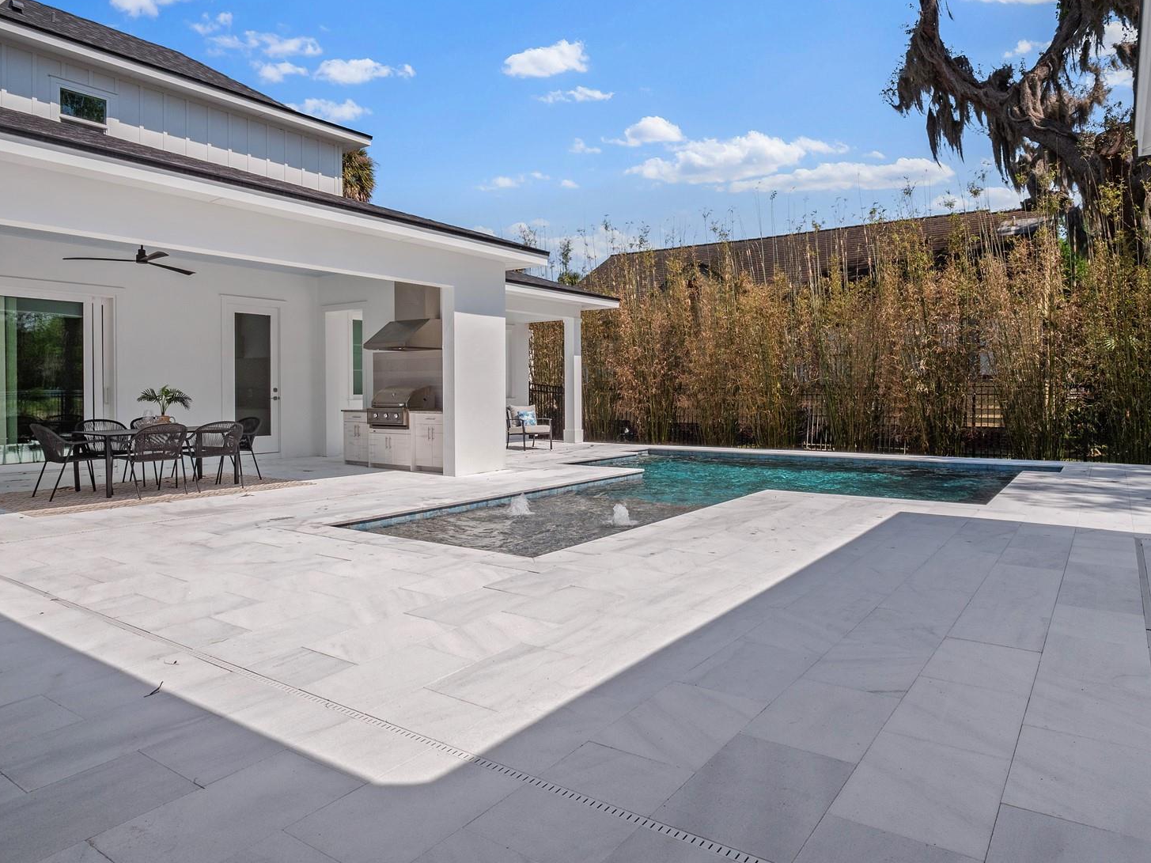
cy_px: 401
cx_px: 600
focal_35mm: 22
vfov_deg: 61.0
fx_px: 731
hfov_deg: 76.4
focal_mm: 10
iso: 200
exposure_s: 1/400
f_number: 13
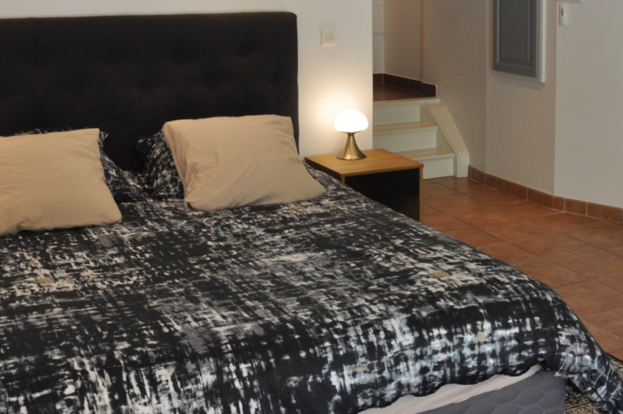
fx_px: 882
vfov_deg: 25.9
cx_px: 419
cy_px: 72
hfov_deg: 38.4
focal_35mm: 51
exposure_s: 1/40
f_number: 6.3
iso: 500
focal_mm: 18
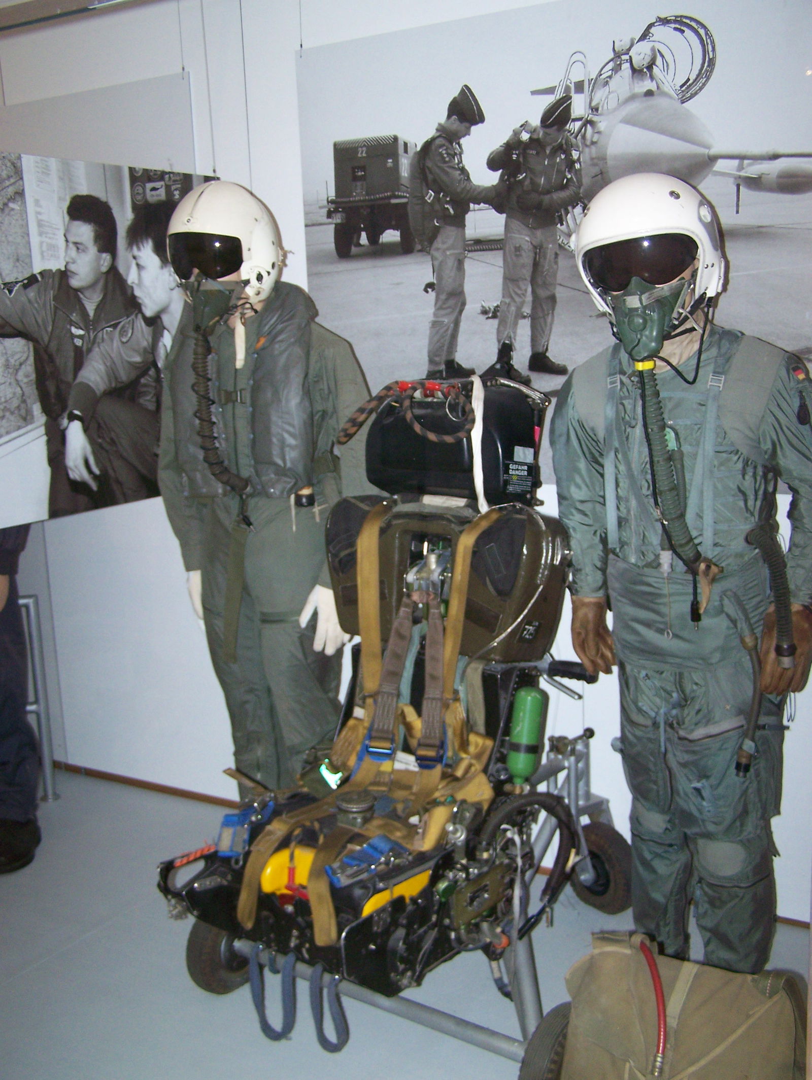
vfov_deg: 48.9
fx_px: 1187
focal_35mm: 38
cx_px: 406
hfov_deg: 37.8
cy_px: 540
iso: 160
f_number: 2.8
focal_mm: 6.3
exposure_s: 1/60
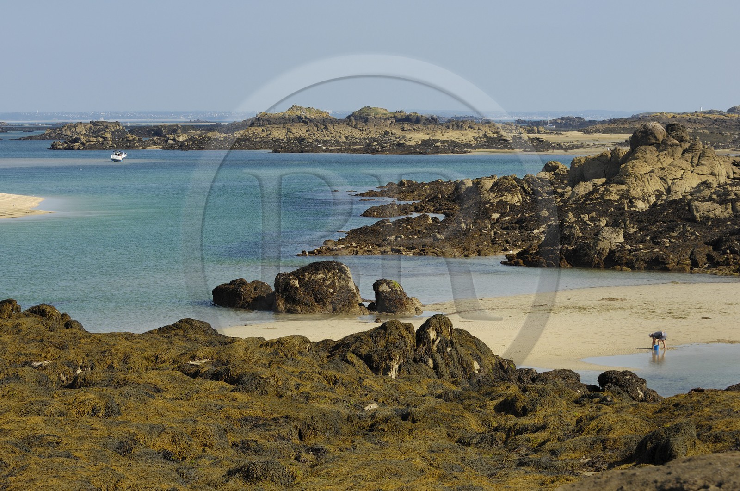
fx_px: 2155
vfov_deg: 13.0
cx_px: 370
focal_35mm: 105
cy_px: 246
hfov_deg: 19.5
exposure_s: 1/400
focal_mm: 70
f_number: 5.3
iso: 100
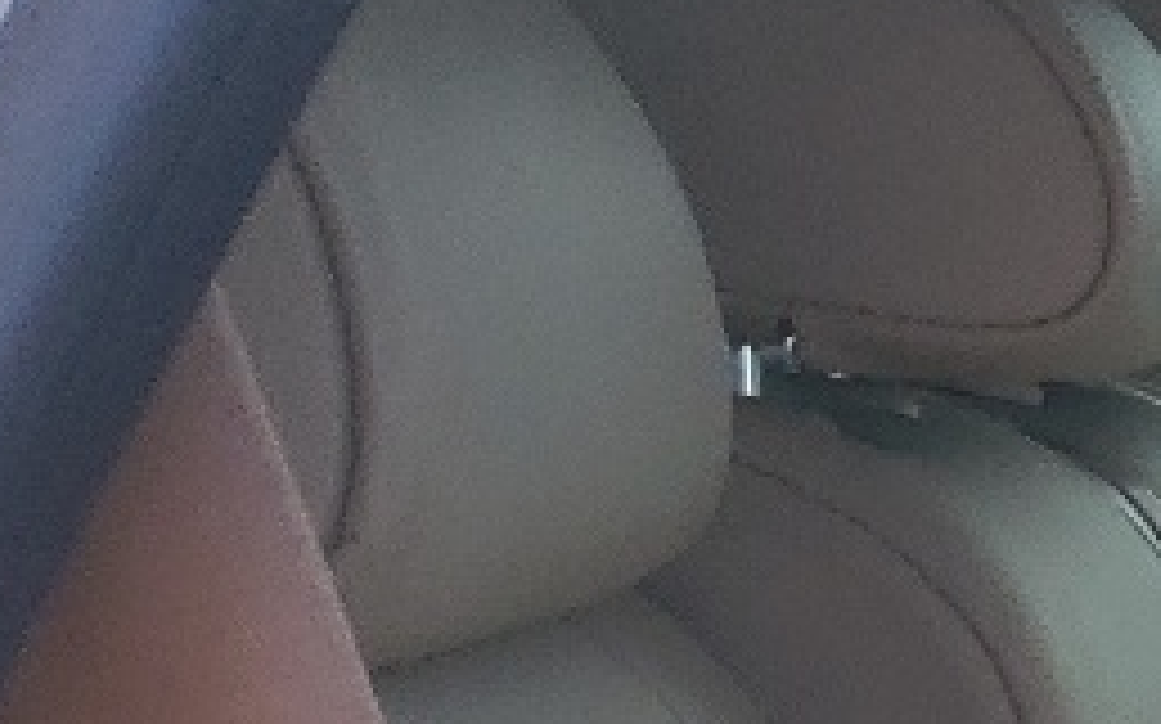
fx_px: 5408
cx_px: 3110
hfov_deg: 10.1
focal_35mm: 171
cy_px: 2280
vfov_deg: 6.8
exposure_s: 1/400
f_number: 1.5
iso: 50
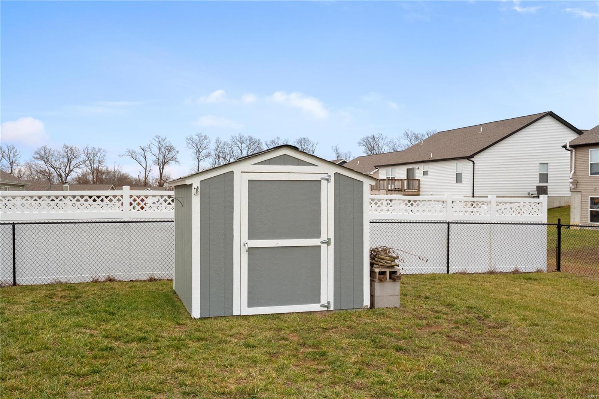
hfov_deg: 53.1
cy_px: 200
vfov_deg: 36.9
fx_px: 599
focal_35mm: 36
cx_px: 300
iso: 400
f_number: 8
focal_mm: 18
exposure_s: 1/40
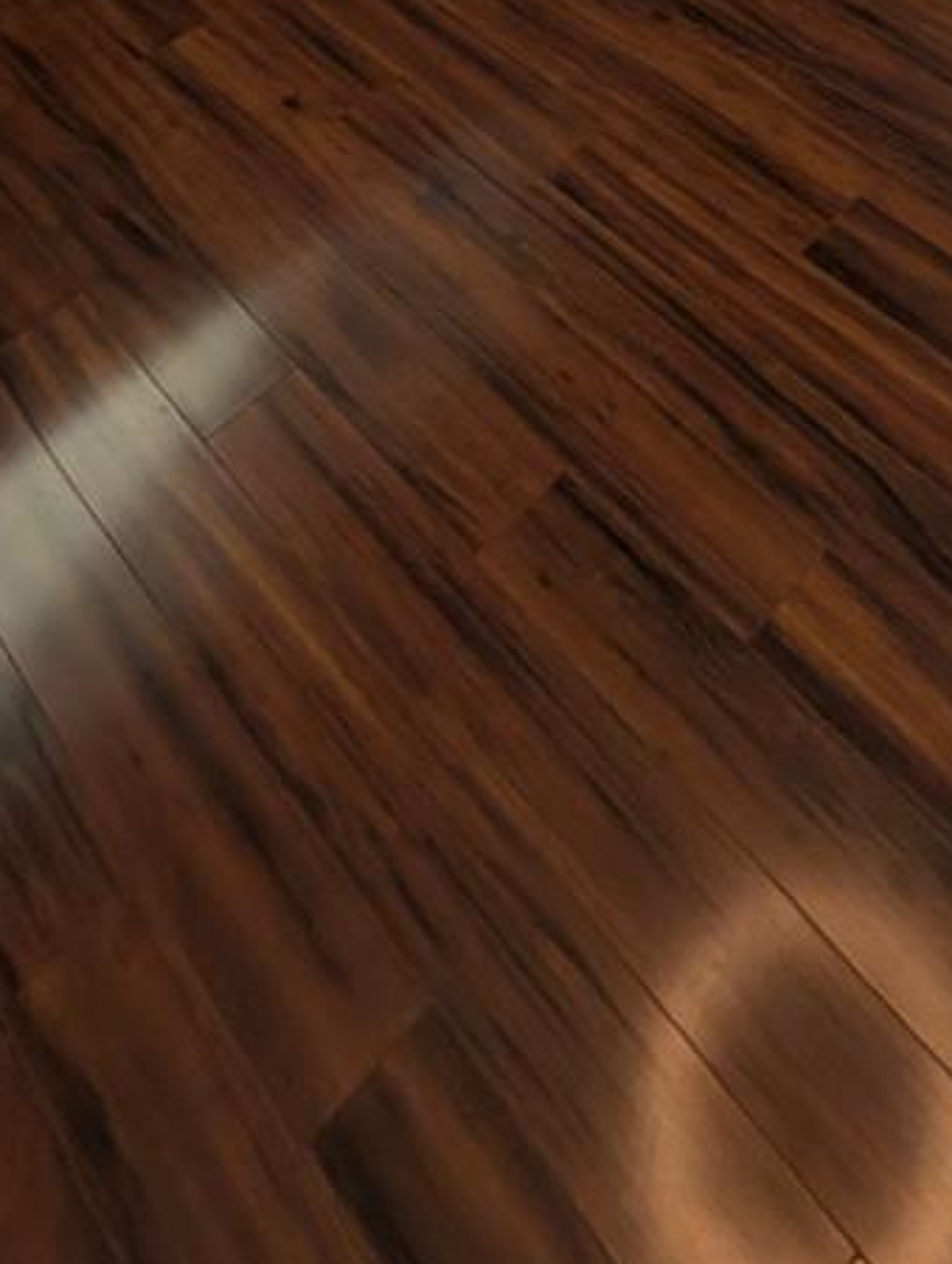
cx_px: 630
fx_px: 1463
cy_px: -572
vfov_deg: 30.1
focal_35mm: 40
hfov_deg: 35.7
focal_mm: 2.02
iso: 70
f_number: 1.7
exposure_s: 1/407
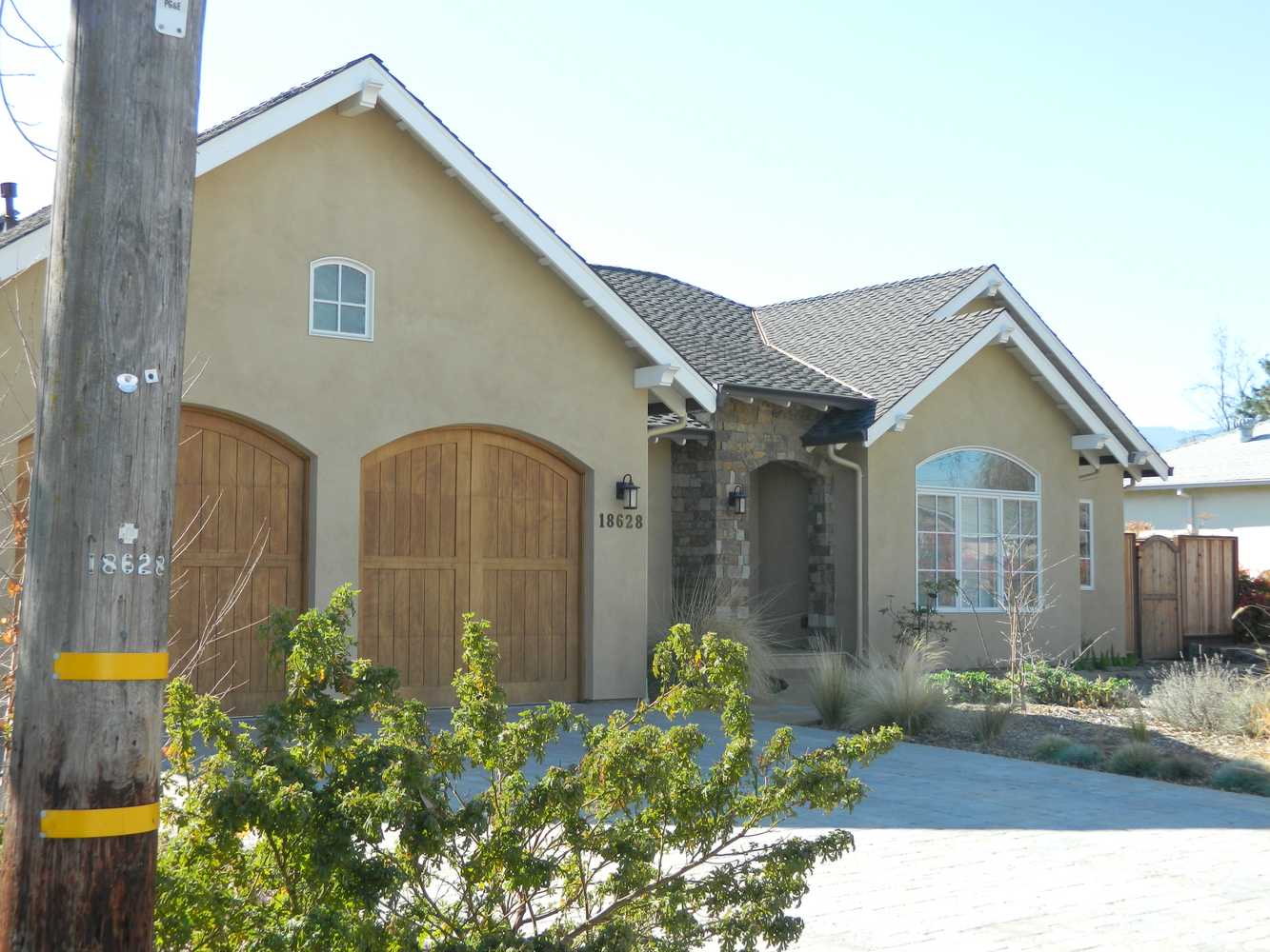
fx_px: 1725
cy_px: 476
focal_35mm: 47
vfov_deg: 30.9
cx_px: 635
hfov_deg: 40.4
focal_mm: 8.4
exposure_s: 1/200
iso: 80
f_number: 3.6
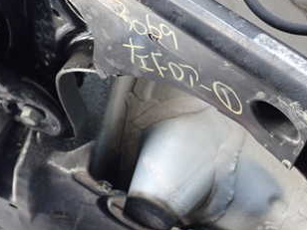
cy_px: 76
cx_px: 206
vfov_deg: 18.4
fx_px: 709
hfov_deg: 24.3
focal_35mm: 80
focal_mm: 7.31
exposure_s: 1/125
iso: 400
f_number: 2.8
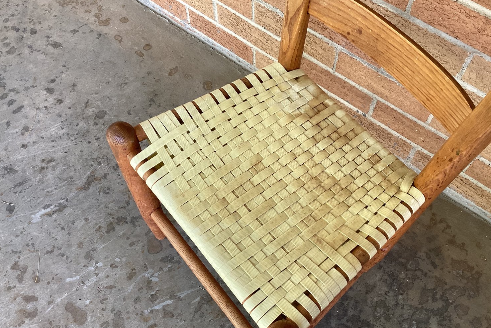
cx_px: 249
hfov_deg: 57.2
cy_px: 186
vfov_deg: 39.9
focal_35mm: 33
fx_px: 450
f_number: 2.4
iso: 64
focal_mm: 3.3
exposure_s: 1/60
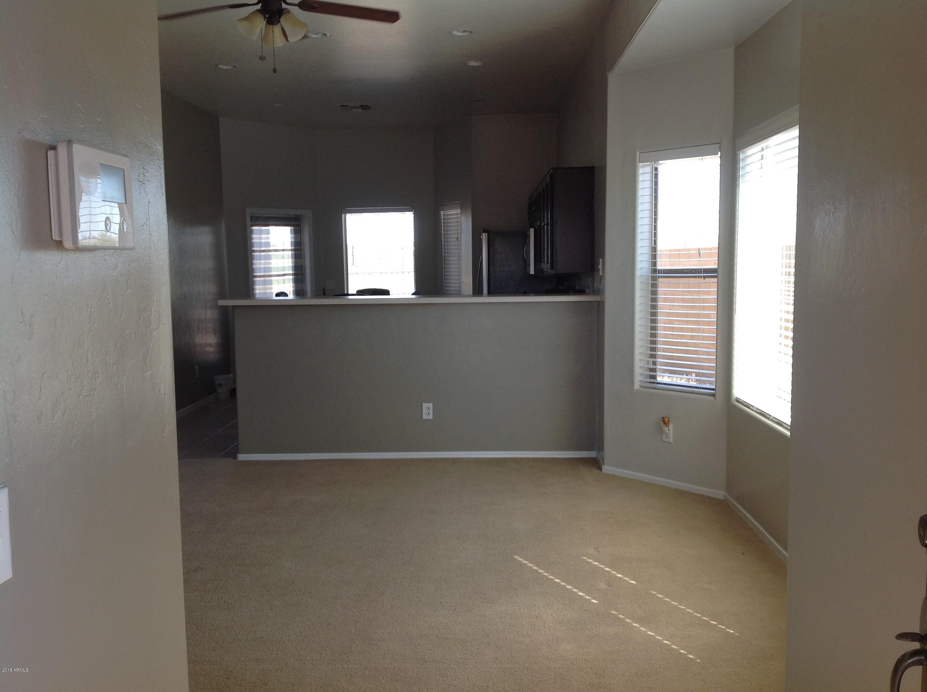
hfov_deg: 52.7
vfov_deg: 40.6
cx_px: 464
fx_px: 936
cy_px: 346
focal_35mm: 35
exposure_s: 1/120
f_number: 2.4
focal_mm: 4.28
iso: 50
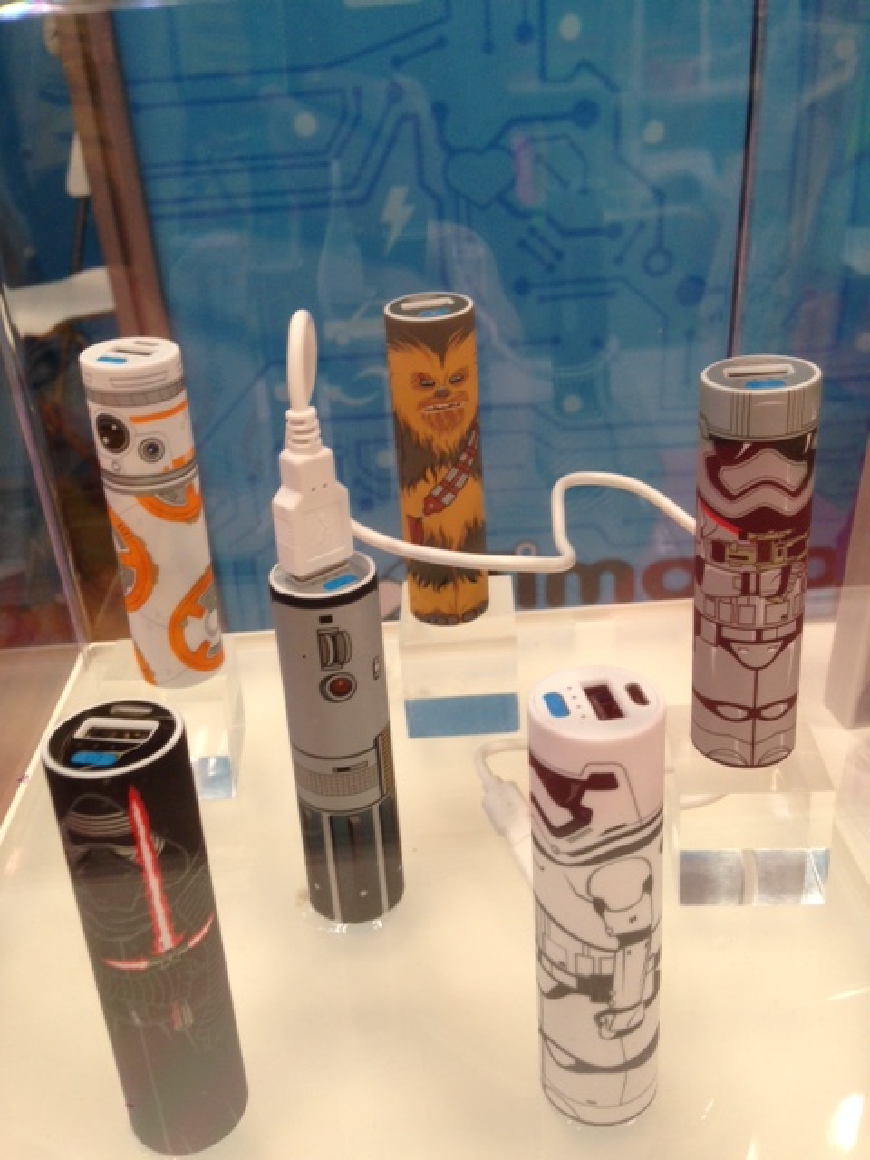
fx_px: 1106
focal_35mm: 33
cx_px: 435
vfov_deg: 55.4
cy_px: 580
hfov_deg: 42.9
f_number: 2.4
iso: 64
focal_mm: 4.12
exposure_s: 1/20
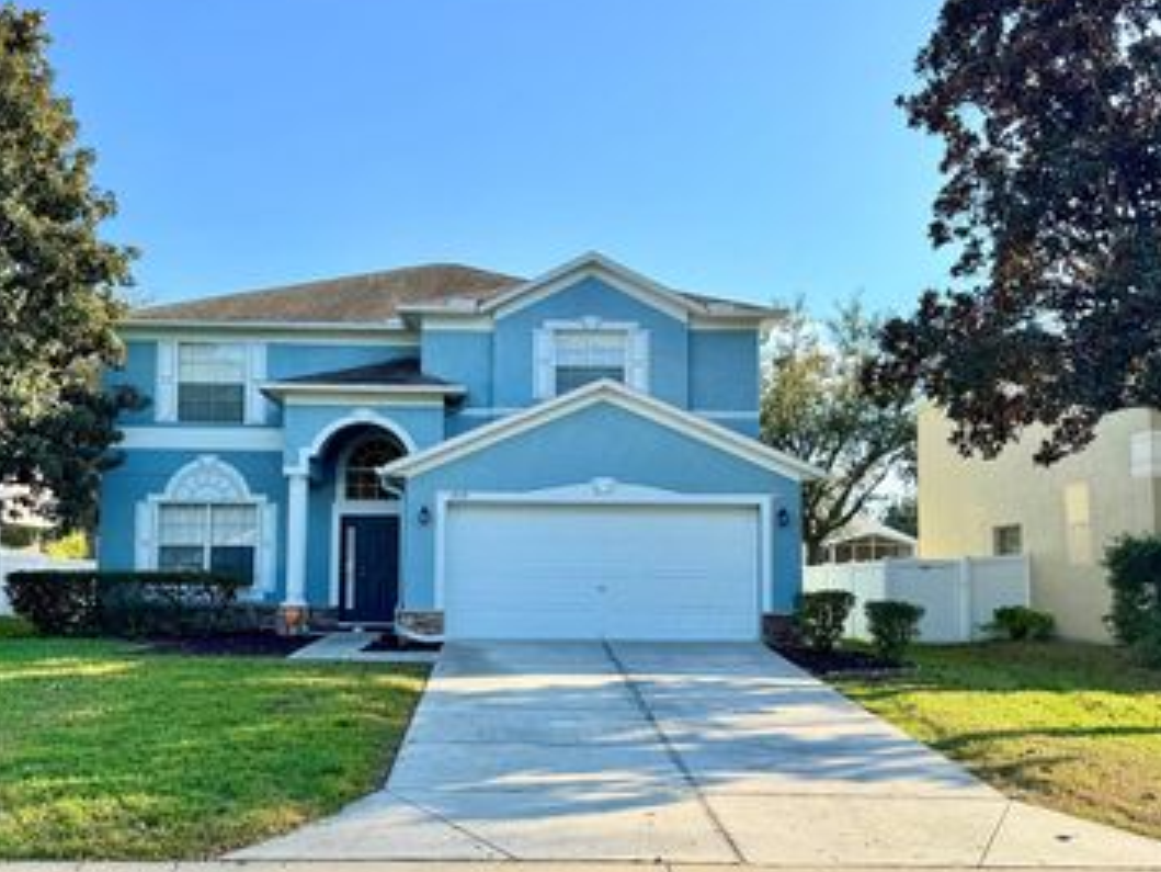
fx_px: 1141
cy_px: 515
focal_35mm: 34
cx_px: 530
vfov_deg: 41.7
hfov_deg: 53.9
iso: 80
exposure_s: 1/1395
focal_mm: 6.76
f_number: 1.78
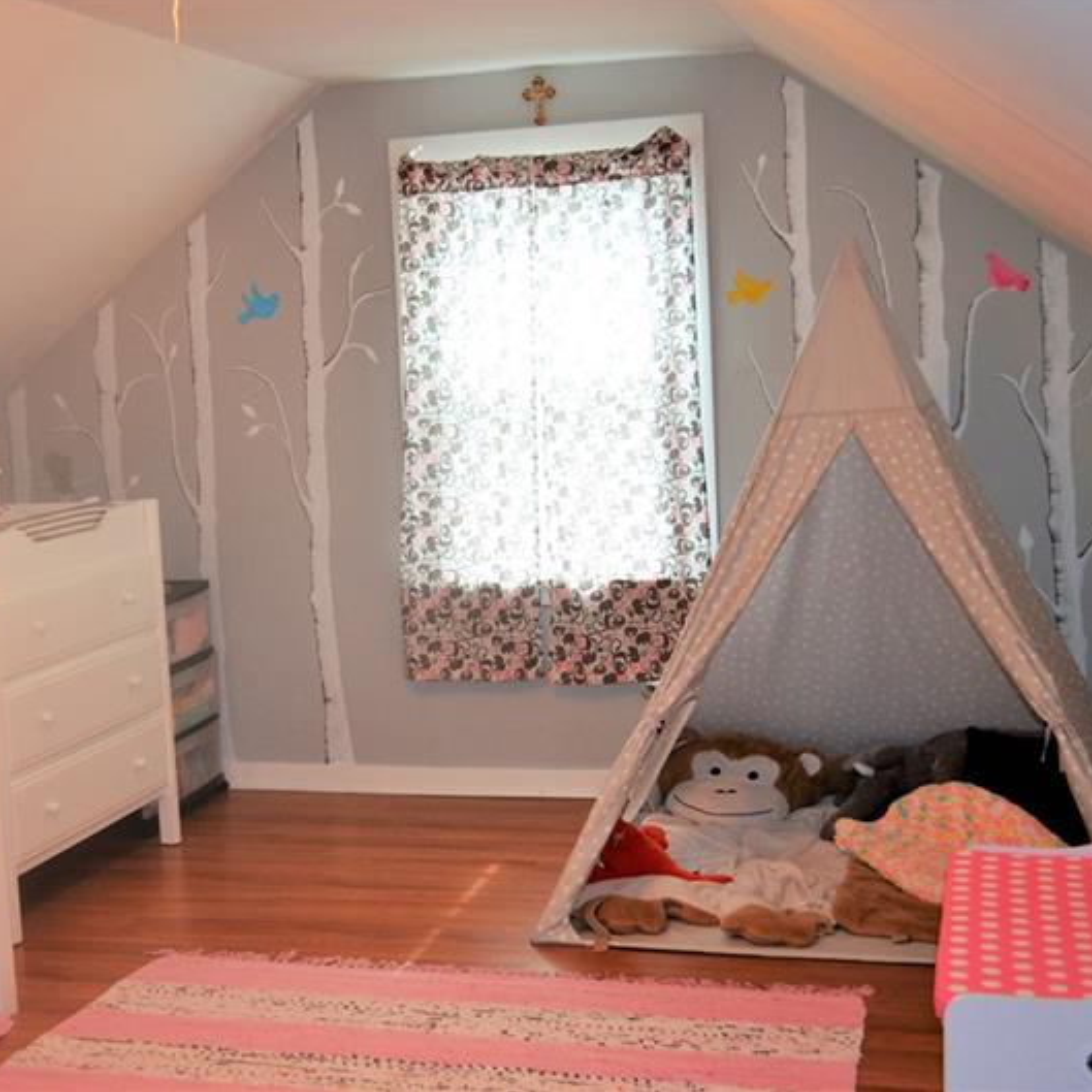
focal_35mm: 54
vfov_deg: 31.6
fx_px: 1927
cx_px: 341
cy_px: 544
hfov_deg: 31.3
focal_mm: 28
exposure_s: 1/60
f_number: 4.5
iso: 560
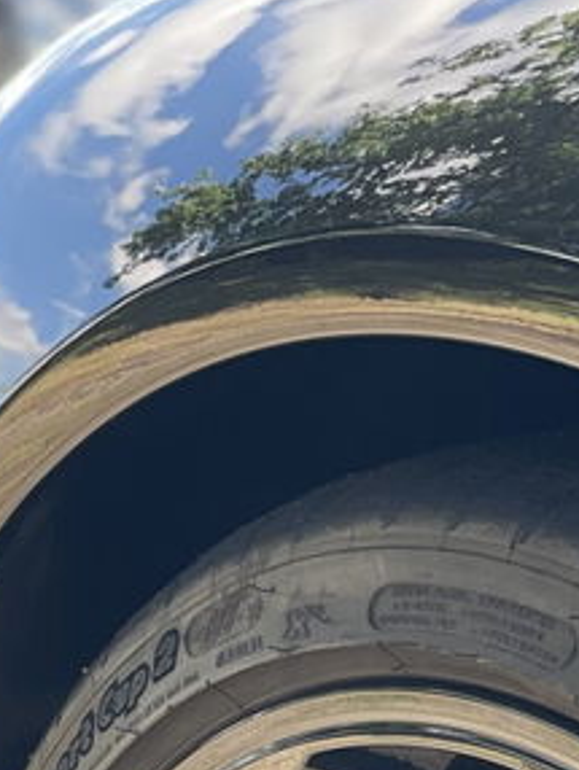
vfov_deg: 10.1
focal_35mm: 186
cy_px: 1319
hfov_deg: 8.0
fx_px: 4142
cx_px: 390
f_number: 2
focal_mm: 6
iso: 40
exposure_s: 1/122
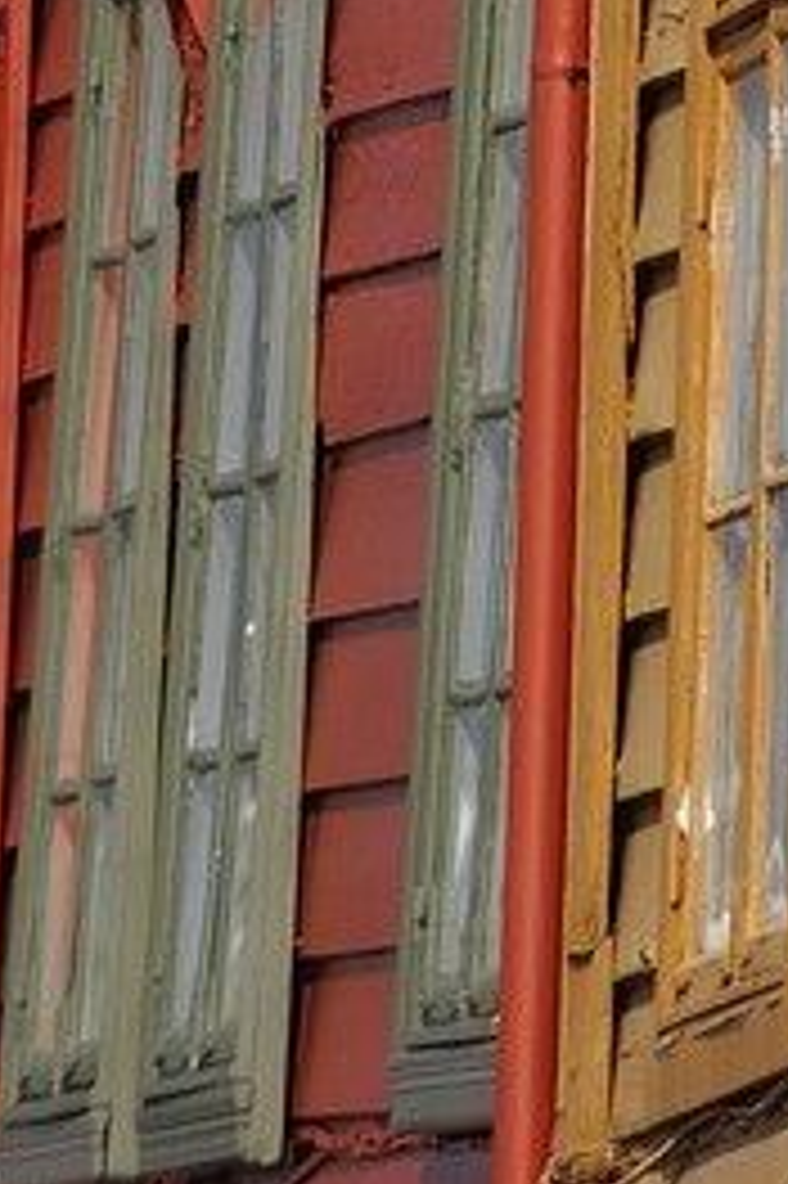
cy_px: -2395
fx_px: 35997
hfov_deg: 1.3
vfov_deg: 1.9
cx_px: 2026
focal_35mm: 1095
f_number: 10
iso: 200
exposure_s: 1/320
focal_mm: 180
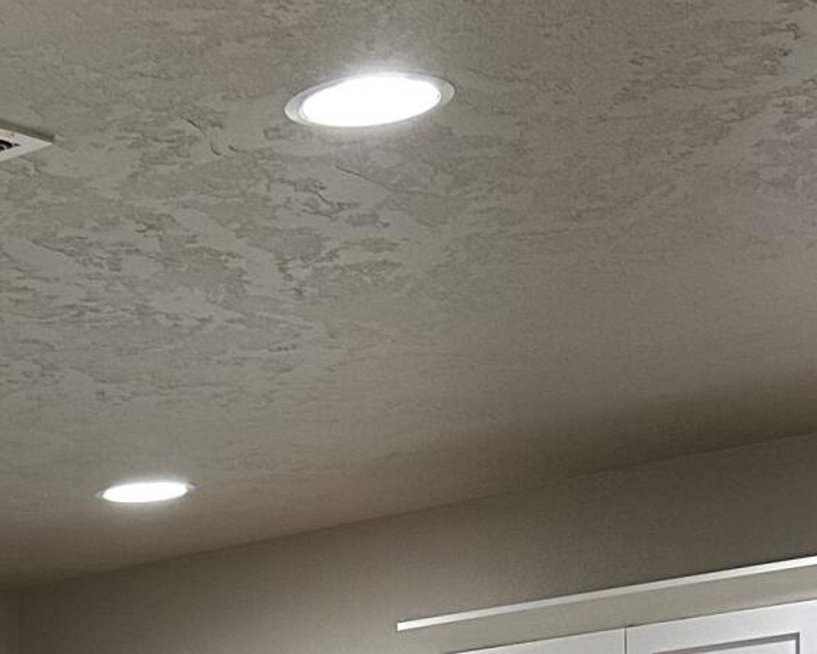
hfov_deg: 14.6
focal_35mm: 123
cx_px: -376
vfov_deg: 11.3
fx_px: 2975
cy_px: 1334
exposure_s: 1/60
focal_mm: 6.86
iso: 160
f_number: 1.78
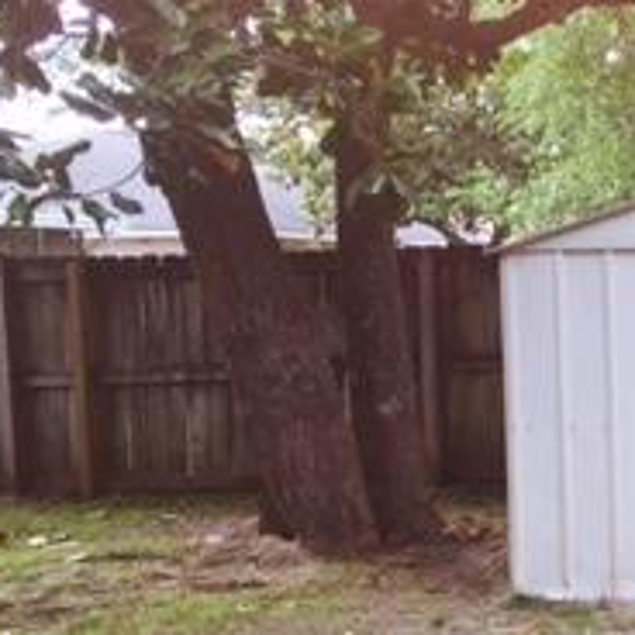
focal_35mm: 89
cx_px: 894
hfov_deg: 17.8
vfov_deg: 19.4
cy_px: 469
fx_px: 1847
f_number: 2.2
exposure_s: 1/30
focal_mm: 4.15
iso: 64
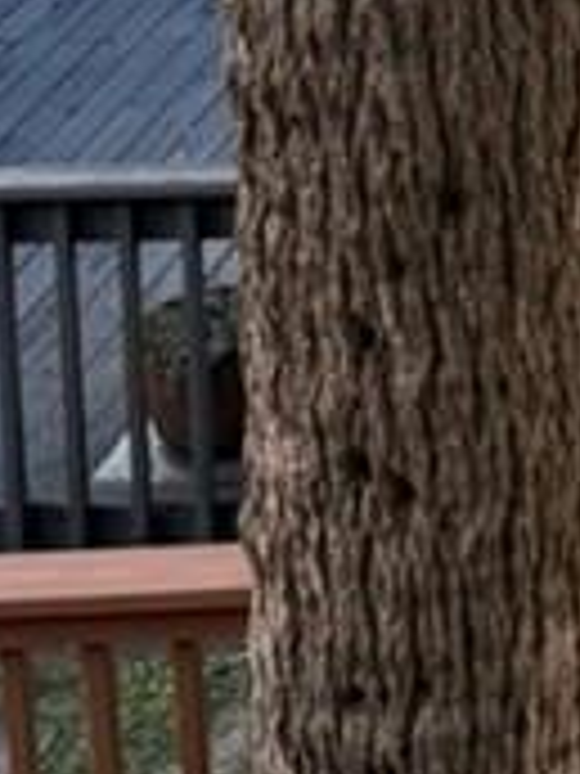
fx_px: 3195
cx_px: 1533
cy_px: -850
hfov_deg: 9.0
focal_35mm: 143
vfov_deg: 12.0
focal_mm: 6.76
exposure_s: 1/1192
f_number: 1.78
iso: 100
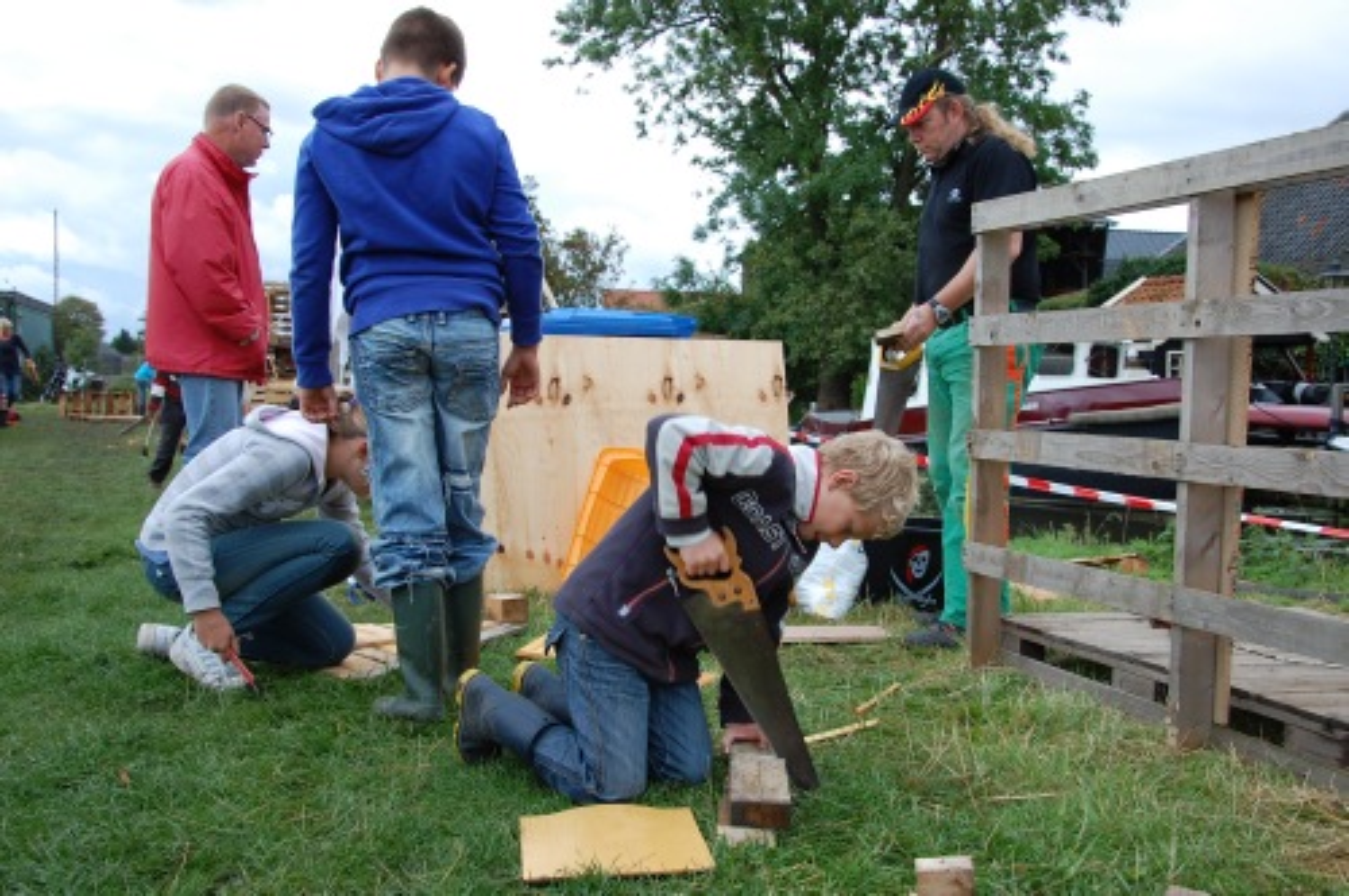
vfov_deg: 36.8
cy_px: 448
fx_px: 1347
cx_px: 674
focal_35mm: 36
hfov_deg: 53.2
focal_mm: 24
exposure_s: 1/200
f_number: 7.1
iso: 200
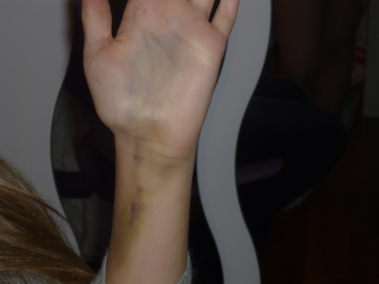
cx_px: 190
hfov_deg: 21.1
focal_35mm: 93
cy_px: 142
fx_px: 1018
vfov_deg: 15.9
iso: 100
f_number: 4.8
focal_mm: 15.3
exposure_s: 1/60
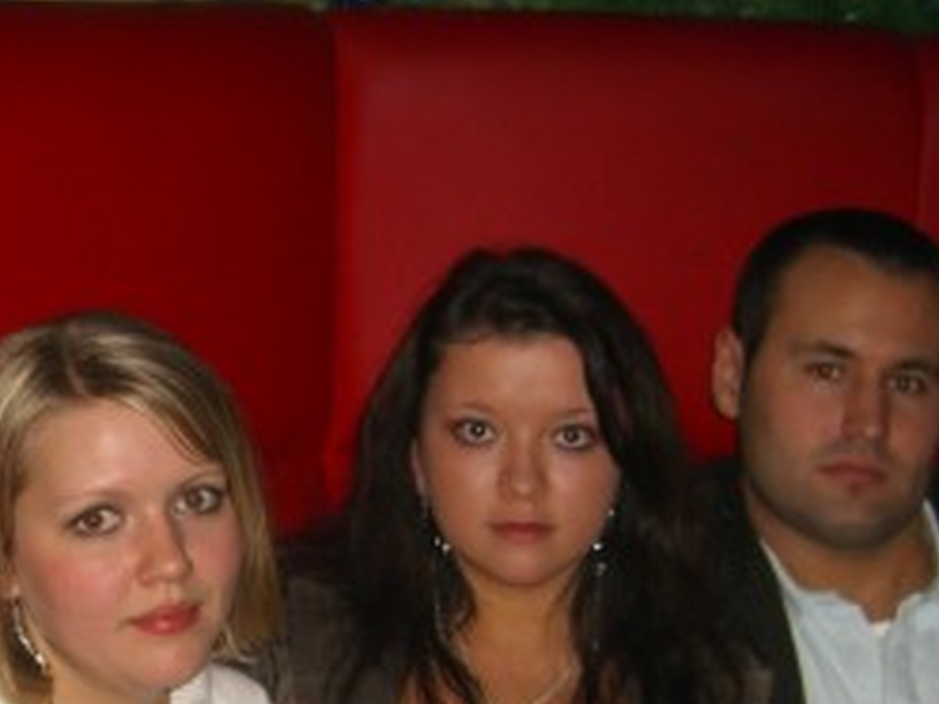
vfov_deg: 15.7
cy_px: 761
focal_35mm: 92
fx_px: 2496
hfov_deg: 21.2
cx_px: 250
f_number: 2.8
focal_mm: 7.9
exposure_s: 1/60
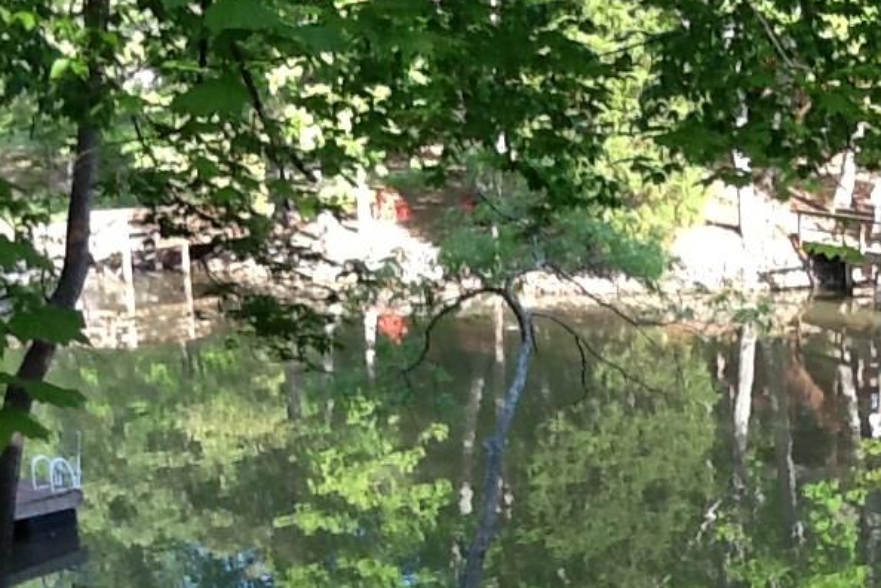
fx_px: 1811
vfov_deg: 18.2
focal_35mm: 74
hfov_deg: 27.1
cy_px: 514
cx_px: 633
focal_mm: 2.03
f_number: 2.4
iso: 40
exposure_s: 1/120
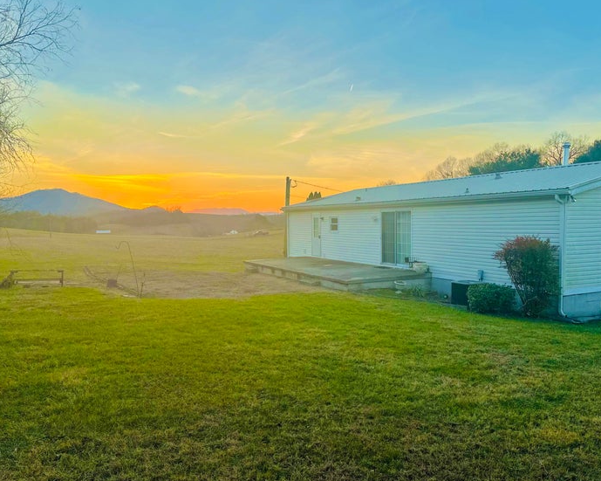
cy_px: 248
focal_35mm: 29
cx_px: 328
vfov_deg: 50.0
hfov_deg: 60.4
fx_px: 516
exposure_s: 1/1227
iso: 80
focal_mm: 6.86
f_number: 1.78
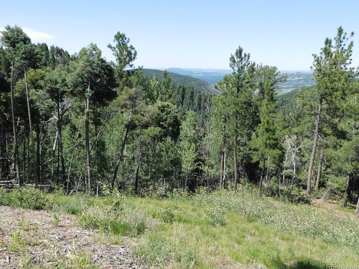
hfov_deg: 61.7
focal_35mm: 29
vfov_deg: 48.2
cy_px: 133
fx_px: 301
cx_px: 178
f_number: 6.4
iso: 800
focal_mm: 4.9
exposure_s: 1/1500
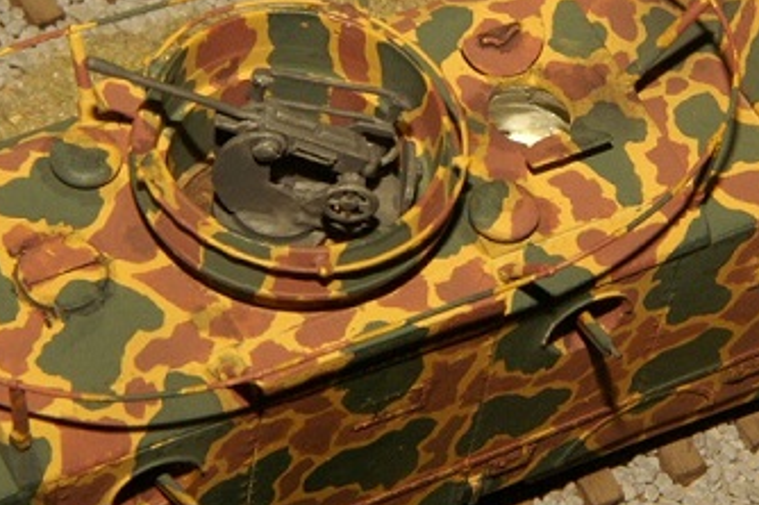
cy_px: 88
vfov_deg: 6.4
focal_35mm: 214
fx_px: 4506
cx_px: 581
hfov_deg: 9.6
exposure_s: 1/125
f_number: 32
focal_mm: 75
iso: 800
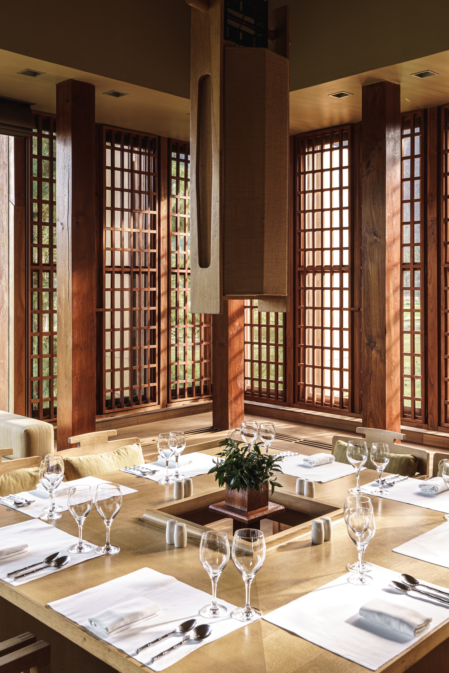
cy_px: 336
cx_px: 224
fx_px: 655
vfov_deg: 54.4
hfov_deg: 37.9
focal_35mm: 35
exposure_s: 1/3
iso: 200
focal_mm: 35
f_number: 11
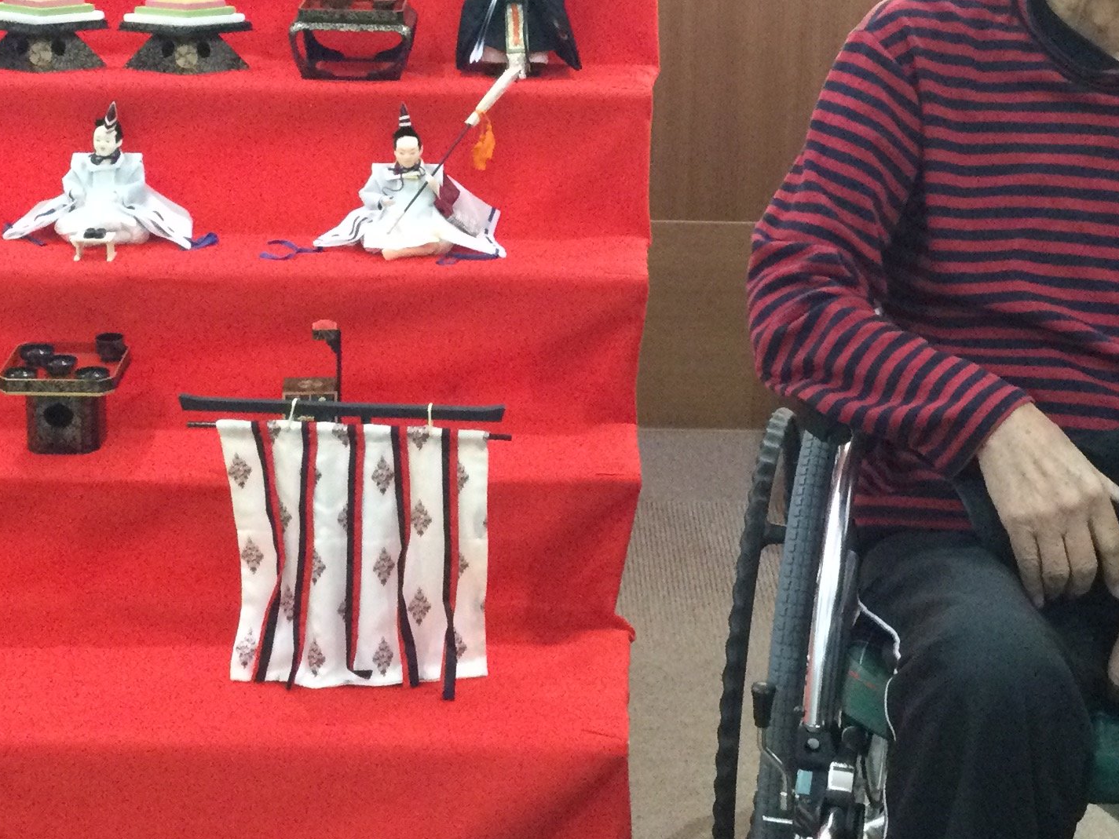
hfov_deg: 27.4
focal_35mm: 71
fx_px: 2295
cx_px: 549
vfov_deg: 20.5
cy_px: 182
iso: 200
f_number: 2.4
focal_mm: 3.3
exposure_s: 1/20
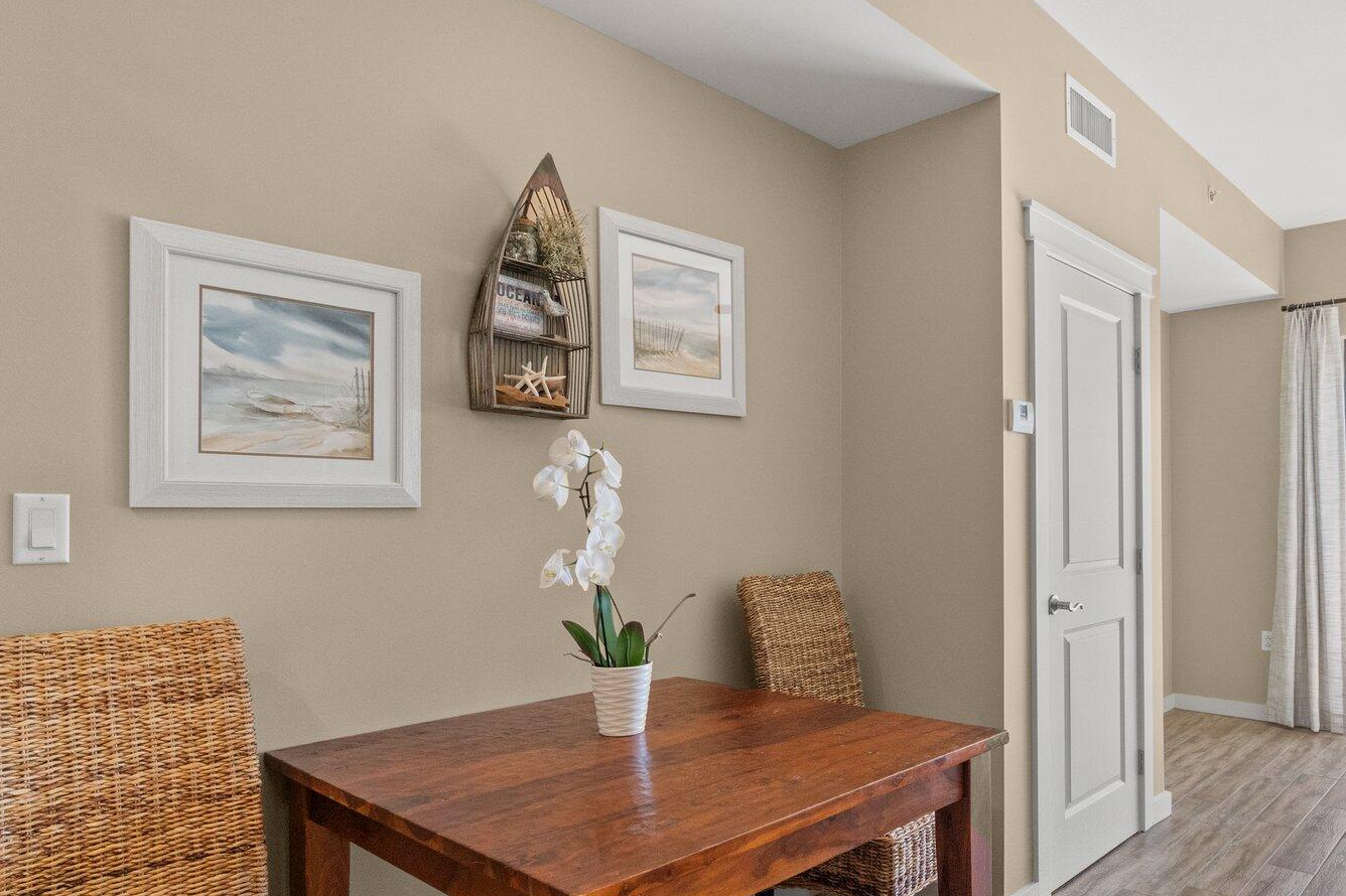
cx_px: 814
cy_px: 512
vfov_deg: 54.9
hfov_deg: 75.2
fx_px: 860
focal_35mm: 23
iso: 800
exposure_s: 1/30
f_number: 8
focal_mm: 10
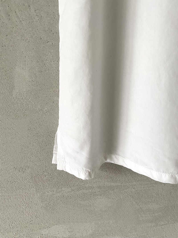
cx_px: 89
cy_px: 119
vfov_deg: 67.3
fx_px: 178
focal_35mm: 26
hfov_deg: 53.1
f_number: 1.8
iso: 125
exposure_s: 1/99
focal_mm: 4.25
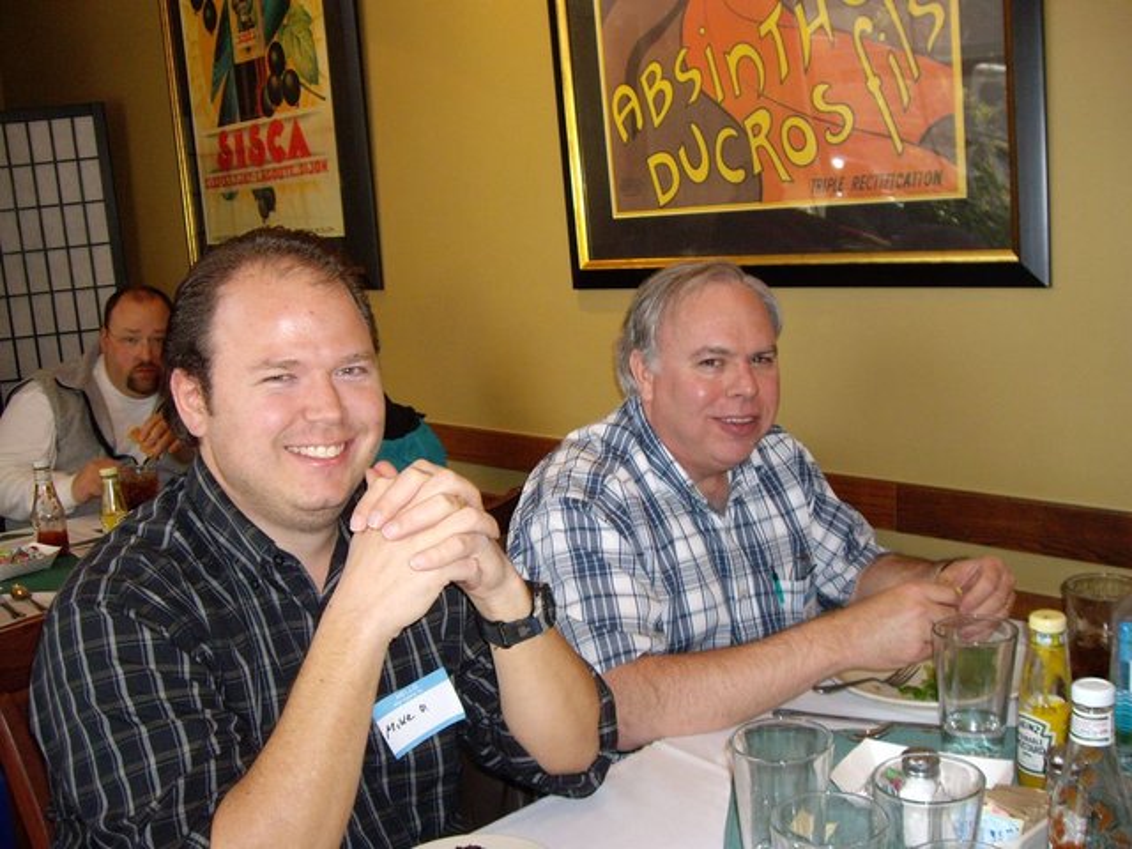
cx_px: 566
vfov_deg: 37.7
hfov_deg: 49.0
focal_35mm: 38
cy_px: 424
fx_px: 1243
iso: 200
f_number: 2.7
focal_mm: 6.2
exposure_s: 1/40
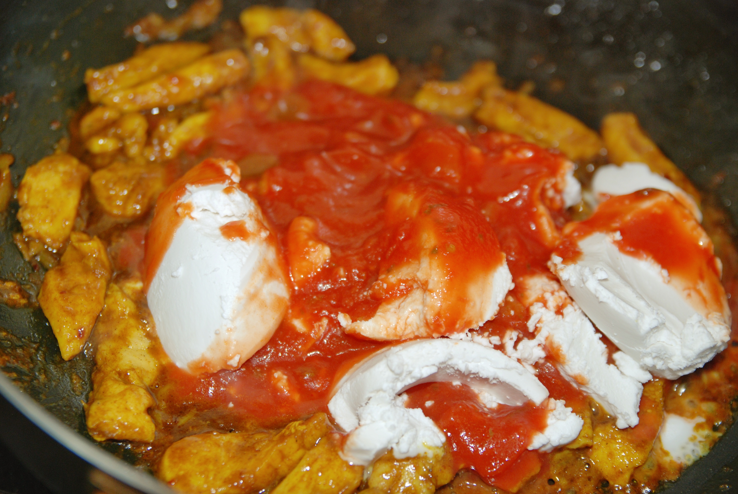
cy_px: 247
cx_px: 369
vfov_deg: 18.2
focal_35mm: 75
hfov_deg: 27.0
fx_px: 1539
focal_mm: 50
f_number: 3.5
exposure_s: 1/60
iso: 250
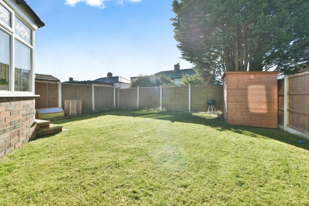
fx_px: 120
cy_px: 103
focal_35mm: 14
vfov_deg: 81.3
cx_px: 154
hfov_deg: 104.2
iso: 800
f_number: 11
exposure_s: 1/400
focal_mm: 14
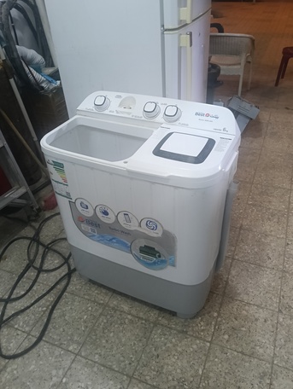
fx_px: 304
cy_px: 194
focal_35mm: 27
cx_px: 146
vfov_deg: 65.3
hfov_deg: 51.4
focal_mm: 3.98
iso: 500
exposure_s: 1/30
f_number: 1.8
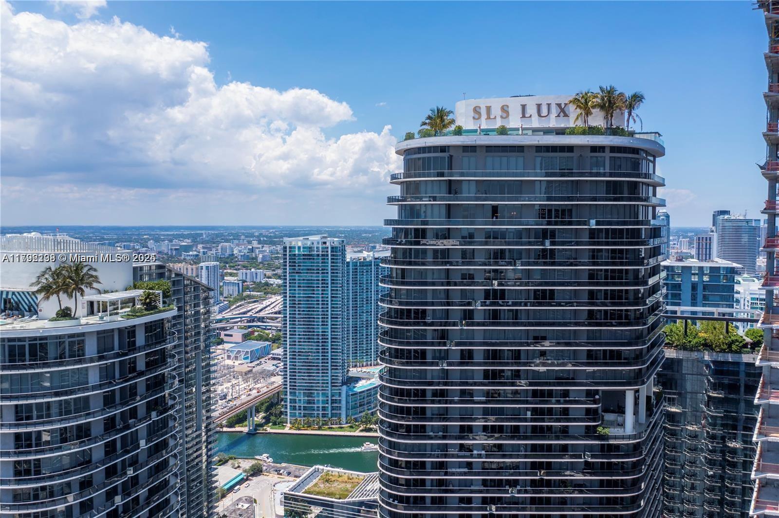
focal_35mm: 28
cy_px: 259
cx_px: 390
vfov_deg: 46.4
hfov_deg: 65.5
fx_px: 606
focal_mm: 10.26
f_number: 3.5
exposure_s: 1/80
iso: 100
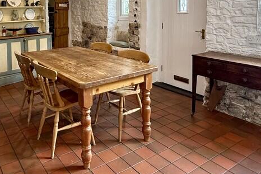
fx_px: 232
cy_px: 20
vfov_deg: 38.5
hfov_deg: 57.6
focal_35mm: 32
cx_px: 90
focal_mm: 2.22
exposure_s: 1/50
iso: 200
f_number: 2.2
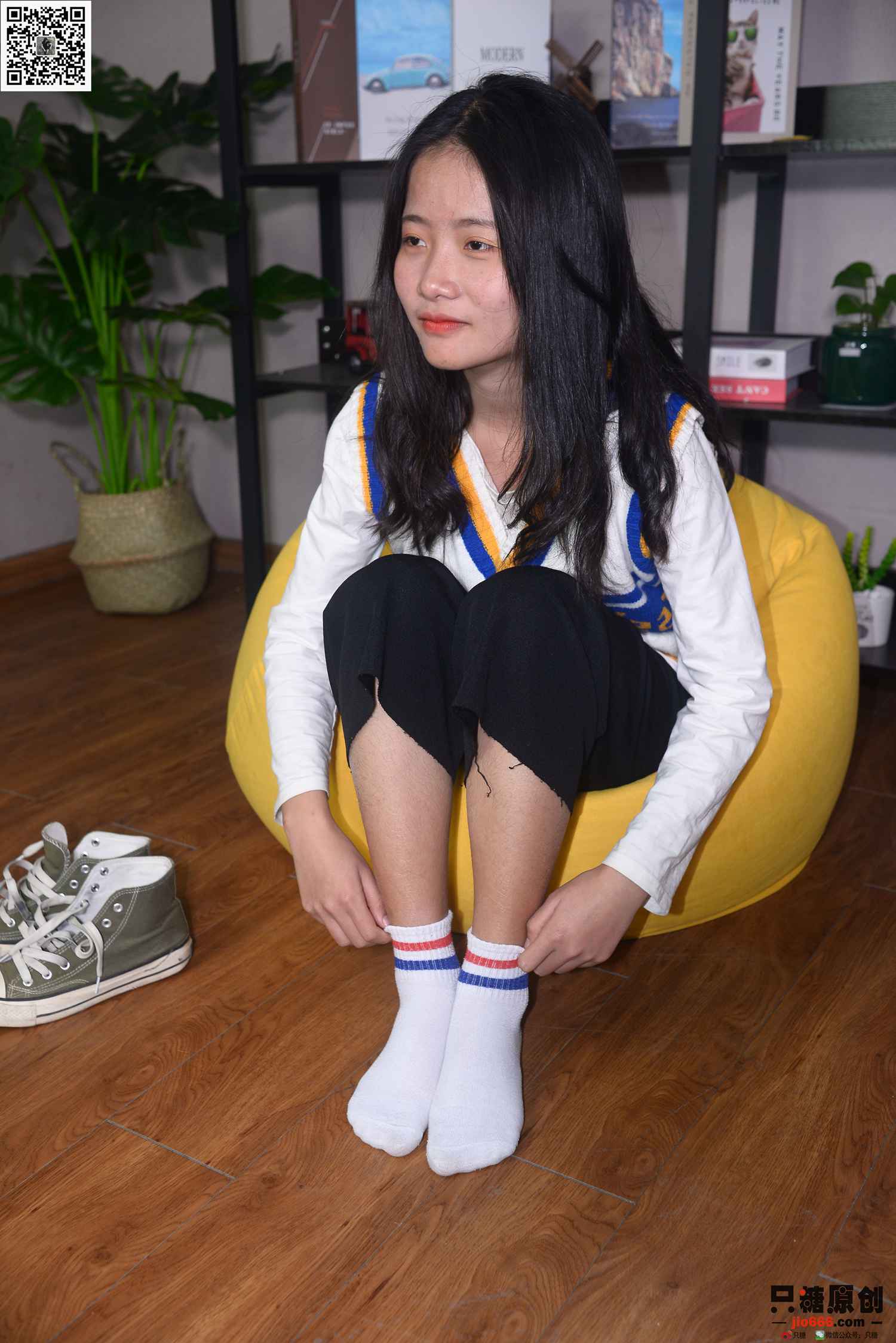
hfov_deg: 37.9
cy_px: 672
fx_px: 1305
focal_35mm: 35
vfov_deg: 54.4
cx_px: 448
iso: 500
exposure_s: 1/100
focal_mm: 35
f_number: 5.6
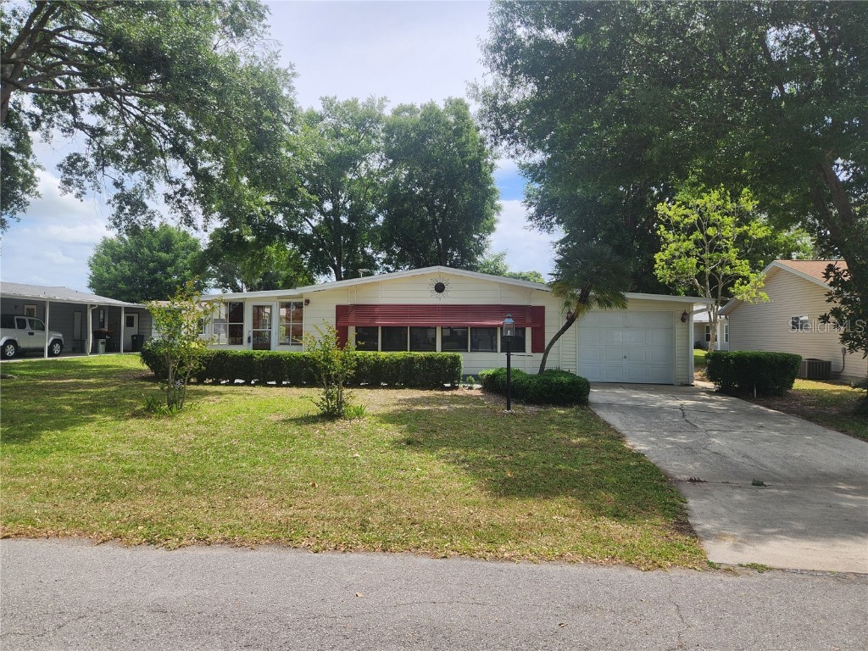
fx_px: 577
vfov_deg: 58.9
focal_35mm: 23
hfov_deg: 73.9
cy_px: 326
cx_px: 434
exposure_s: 1/1659
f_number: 1.8
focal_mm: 5.4
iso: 20
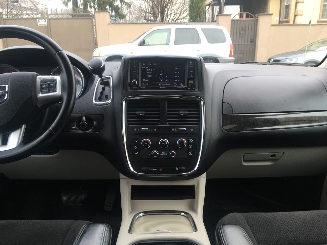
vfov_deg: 48.2
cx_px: 164
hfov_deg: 61.7
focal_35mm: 29
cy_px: 122
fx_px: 274
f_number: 2.2
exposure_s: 1/60
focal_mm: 4.15
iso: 25
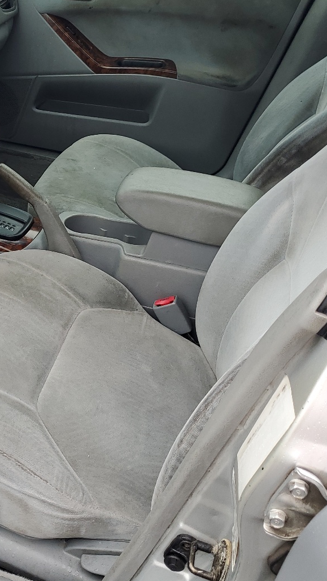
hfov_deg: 25.8
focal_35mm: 44
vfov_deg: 46.4
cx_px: 6
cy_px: 272
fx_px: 679
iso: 50
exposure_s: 1/250
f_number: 1.5
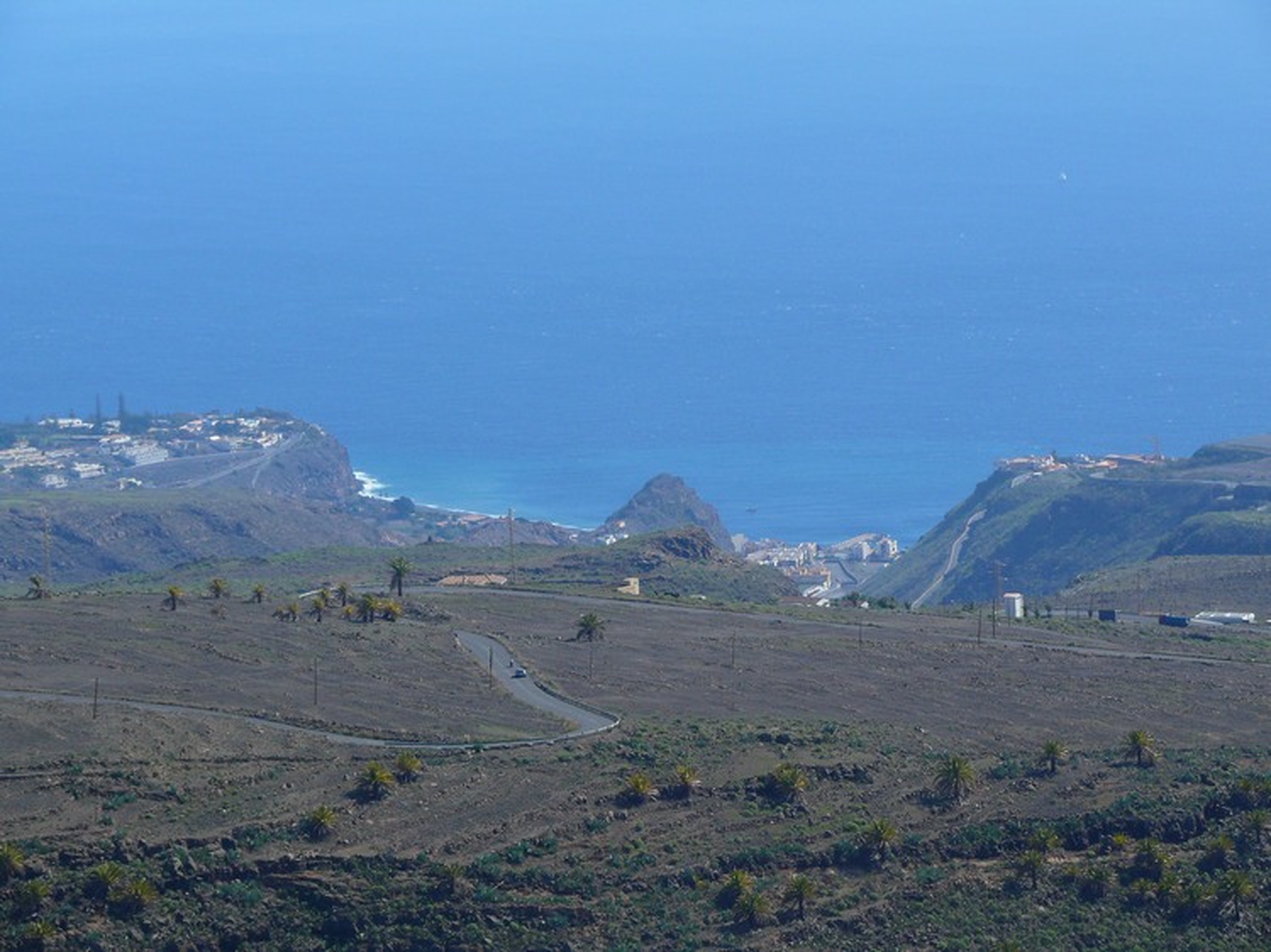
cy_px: 476
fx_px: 5873
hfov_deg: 12.4
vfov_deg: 9.3
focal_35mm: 160
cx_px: 636
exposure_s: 1/200
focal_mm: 33.9
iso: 100
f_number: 5.6
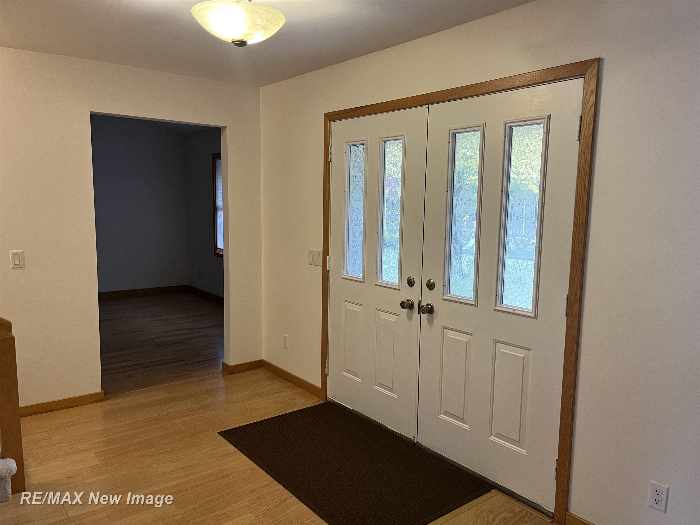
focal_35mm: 26
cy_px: 262
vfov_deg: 53.1
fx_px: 526
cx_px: 350
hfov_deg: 67.3
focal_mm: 5.1
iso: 200
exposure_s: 1/60
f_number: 1.6
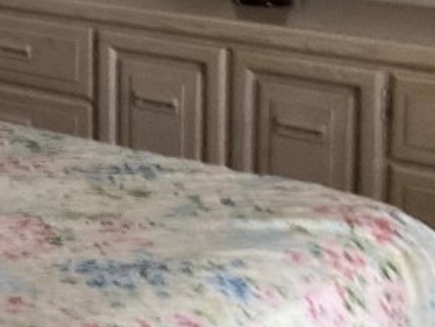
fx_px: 1408
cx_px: -251
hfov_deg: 15.9
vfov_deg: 12.8
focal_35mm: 112
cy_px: -84
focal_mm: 3
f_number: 1.8
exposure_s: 1/30
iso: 400
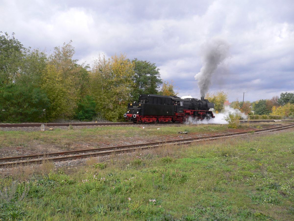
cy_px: 110
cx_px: 147
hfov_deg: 52.6
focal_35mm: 35
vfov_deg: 40.7
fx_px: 297
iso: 100
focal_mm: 5.8
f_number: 2.8
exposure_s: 1/800
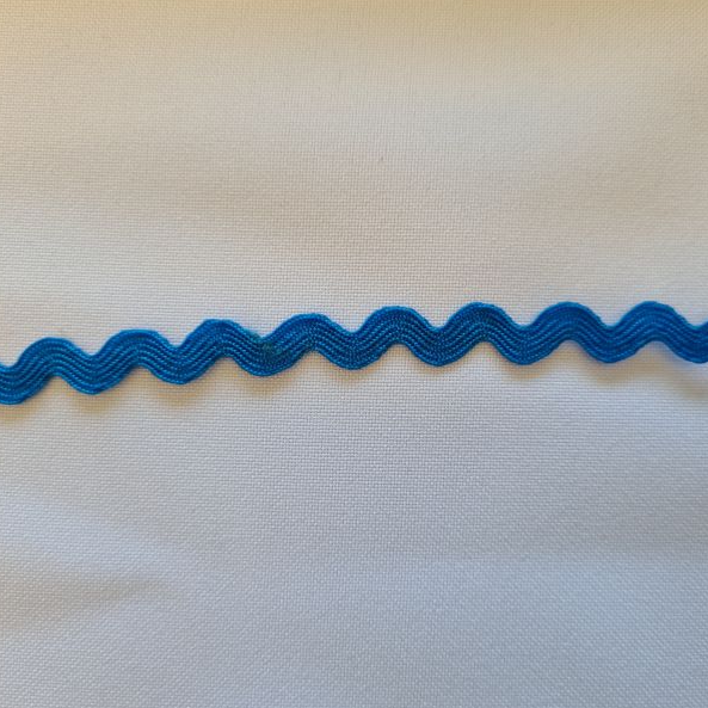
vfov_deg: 52.5
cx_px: 387
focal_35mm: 31
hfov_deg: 52.5
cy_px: 357
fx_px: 717
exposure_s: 1/100
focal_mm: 5.4
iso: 64
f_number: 1.8
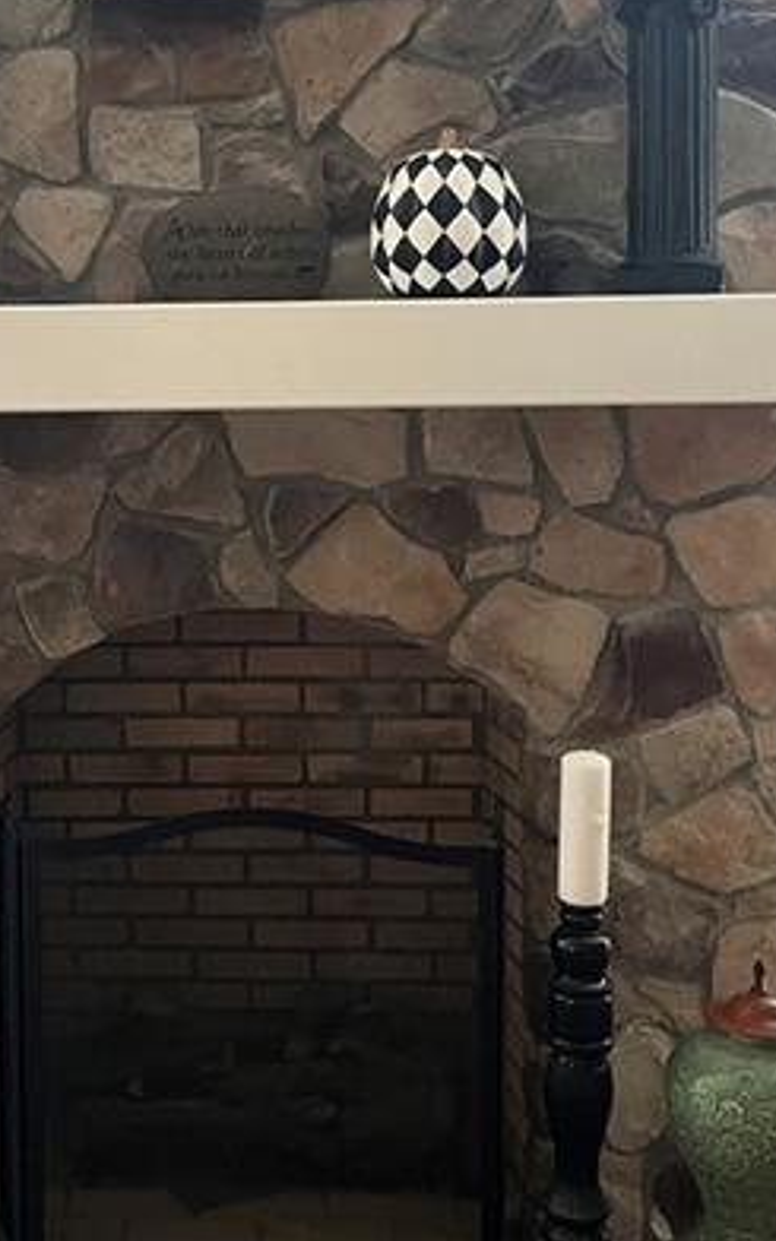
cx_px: 168
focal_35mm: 54
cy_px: 434
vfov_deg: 37.2
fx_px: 1827
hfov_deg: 23.7
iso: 400
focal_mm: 5.1
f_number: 1.6
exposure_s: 1/60
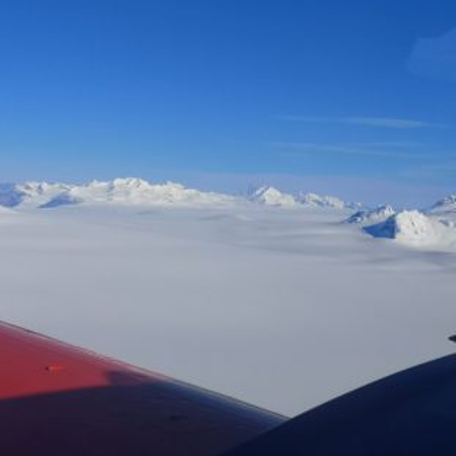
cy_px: 224
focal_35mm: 53
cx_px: 231
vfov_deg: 32.2
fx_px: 790
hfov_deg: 32.2
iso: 50
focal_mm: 5.58
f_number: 1.8
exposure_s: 1/6024
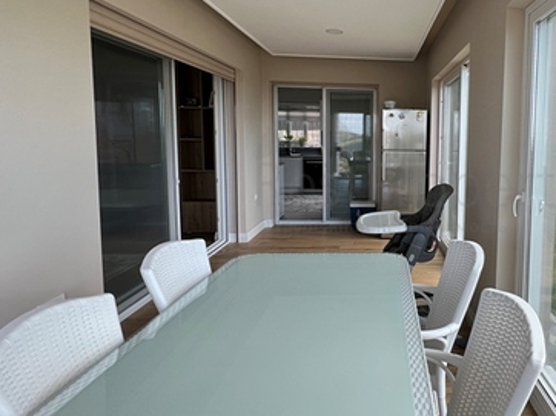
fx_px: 369
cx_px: 421
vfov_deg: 58.5
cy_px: 173
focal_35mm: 23
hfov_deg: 68.8
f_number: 1.8
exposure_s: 1/99
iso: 50
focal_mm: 1.57
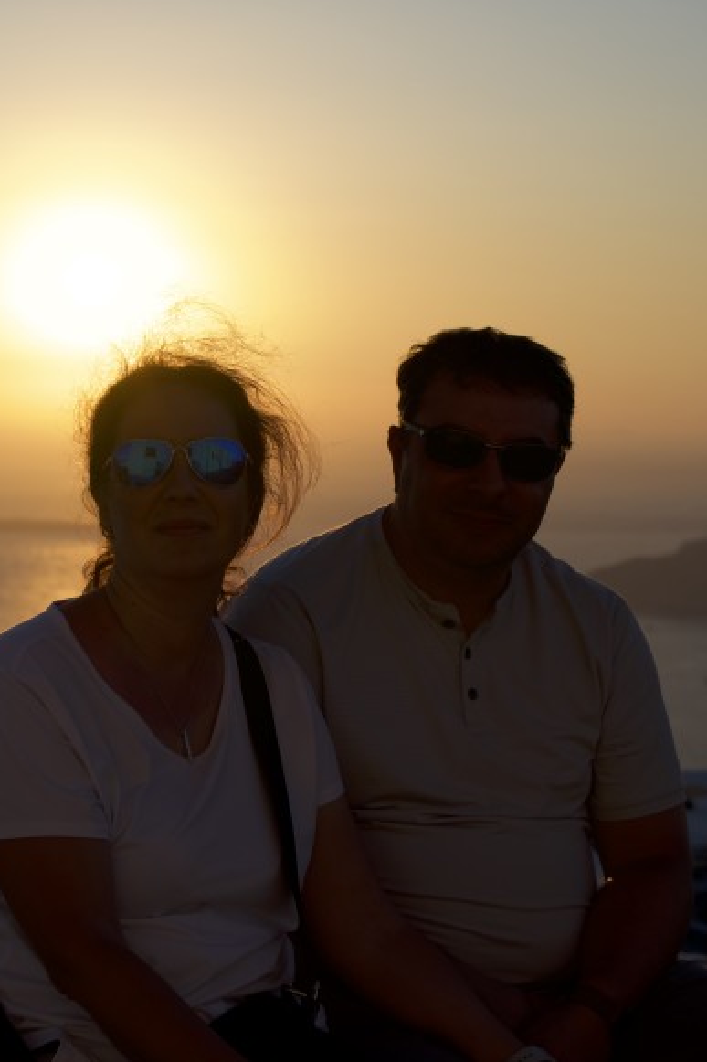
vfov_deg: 21.9
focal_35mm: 93
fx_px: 2741
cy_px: 466
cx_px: 278
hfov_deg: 14.7
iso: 100
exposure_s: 1/320
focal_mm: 50
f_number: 5.6
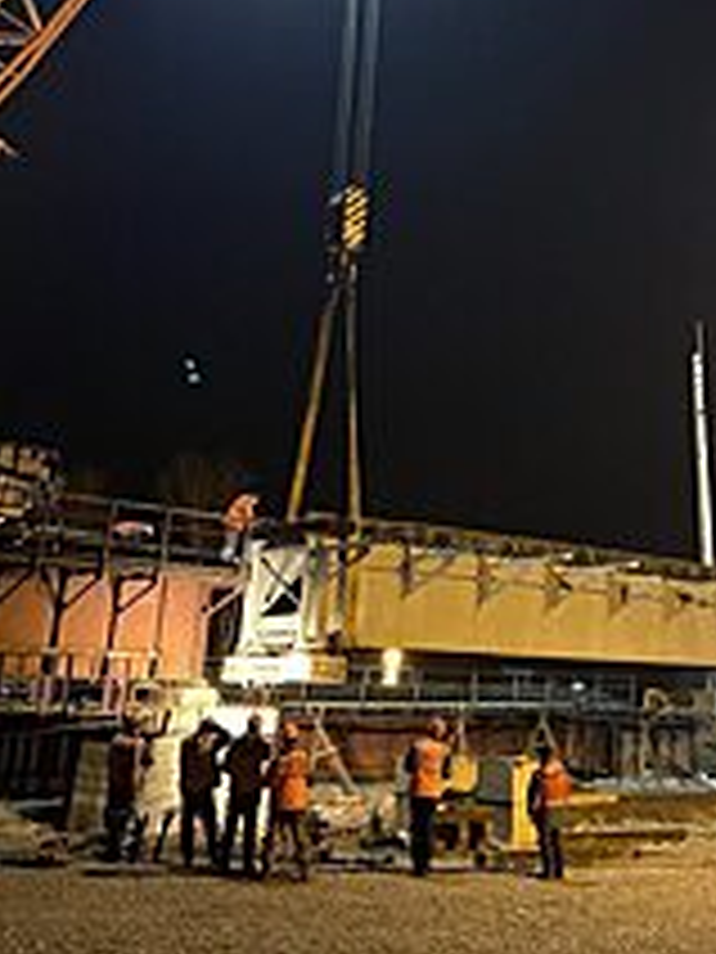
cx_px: 516
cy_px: 238
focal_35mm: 43
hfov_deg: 33.1
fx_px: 1186
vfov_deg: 42.5
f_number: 1.8
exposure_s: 1/30
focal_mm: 4.25
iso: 1000
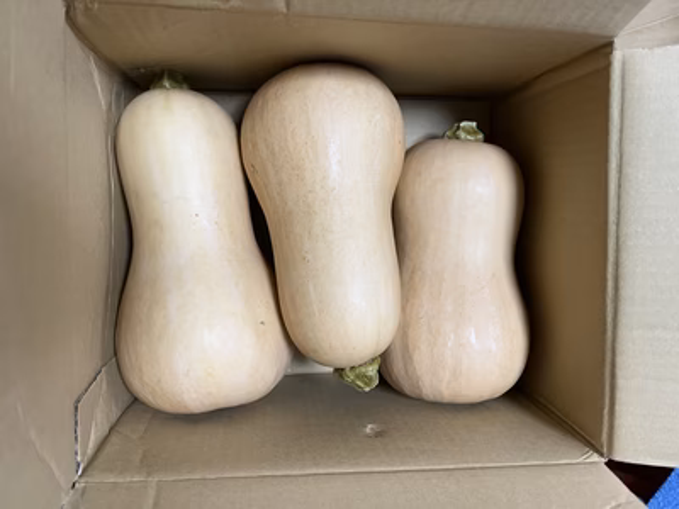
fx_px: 510
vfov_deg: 53.1
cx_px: 340
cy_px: 254
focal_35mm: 26
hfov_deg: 67.3
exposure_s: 1/60
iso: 100
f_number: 1.6
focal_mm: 5.1
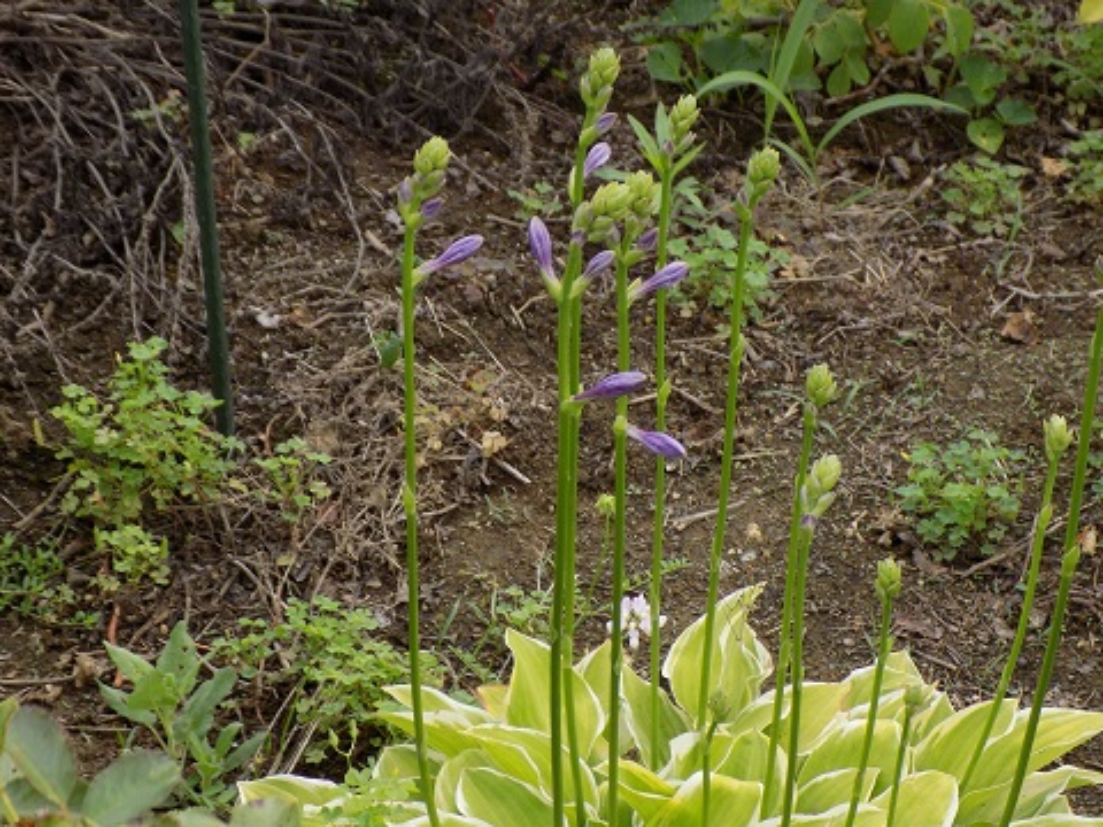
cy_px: 414
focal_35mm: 107
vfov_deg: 13.8
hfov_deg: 18.4
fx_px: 3409
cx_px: 552
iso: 80
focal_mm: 19.1
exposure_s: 1/40
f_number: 4.7
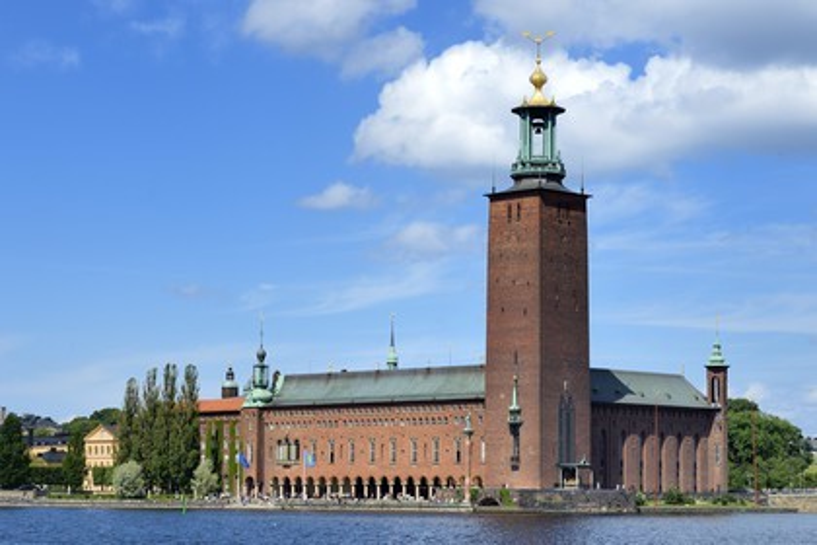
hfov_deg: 22.1
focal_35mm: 92
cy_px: 272
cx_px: 408
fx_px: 2088
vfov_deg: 14.9
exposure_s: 1/400
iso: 200
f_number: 13
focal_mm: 92
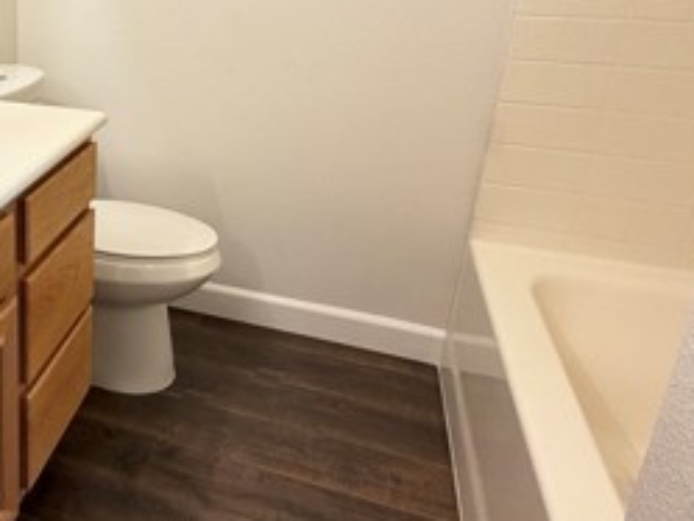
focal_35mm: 36
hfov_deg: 43.9
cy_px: 153
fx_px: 722
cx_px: 0
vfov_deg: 39.0
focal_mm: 2.22
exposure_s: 1/60
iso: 200
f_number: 2.2
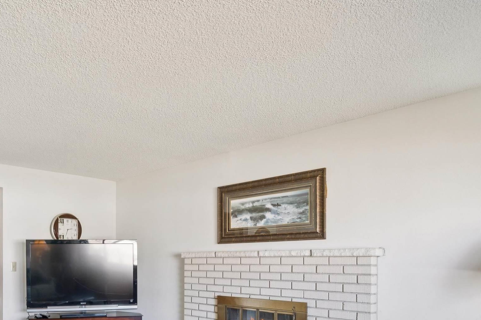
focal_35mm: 31
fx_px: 409
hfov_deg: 59.0
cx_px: 147
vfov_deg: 40.8
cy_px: 263
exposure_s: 1/8
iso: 400
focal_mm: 15.3
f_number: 13
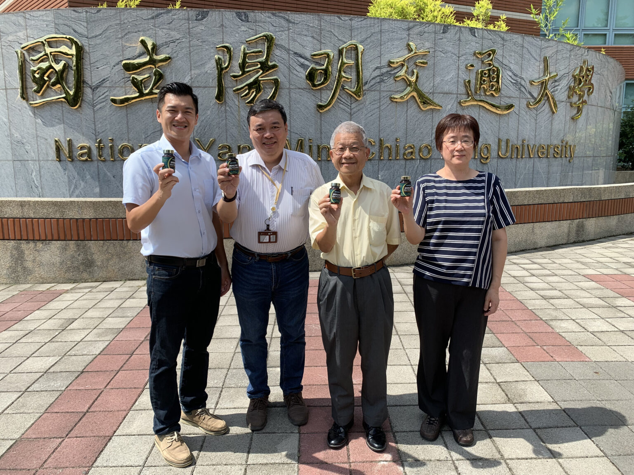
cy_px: 238
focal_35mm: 26
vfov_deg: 53.1
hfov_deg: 67.3
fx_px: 476
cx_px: 317
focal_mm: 4.25
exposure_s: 1/1136
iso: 25
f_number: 1.8
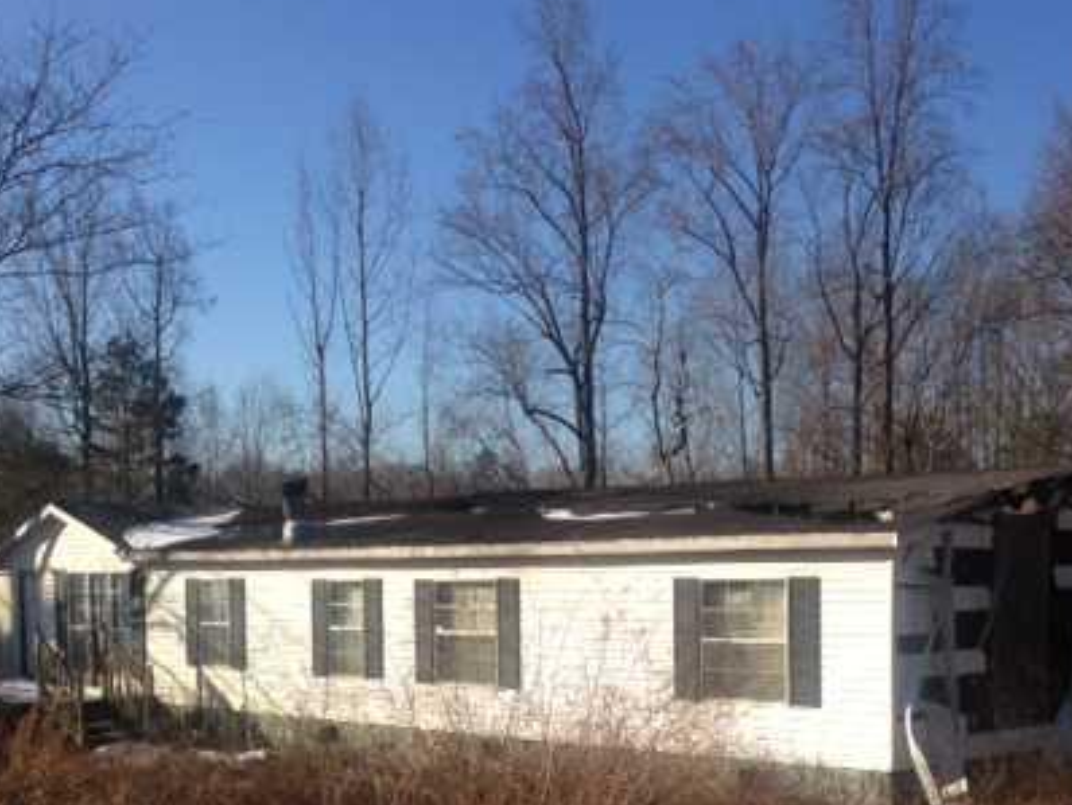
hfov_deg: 36.1
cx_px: 584
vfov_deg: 27.2
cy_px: 600
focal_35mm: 53
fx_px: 1642
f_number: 2.4
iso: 50
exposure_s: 1/1595
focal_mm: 4.12
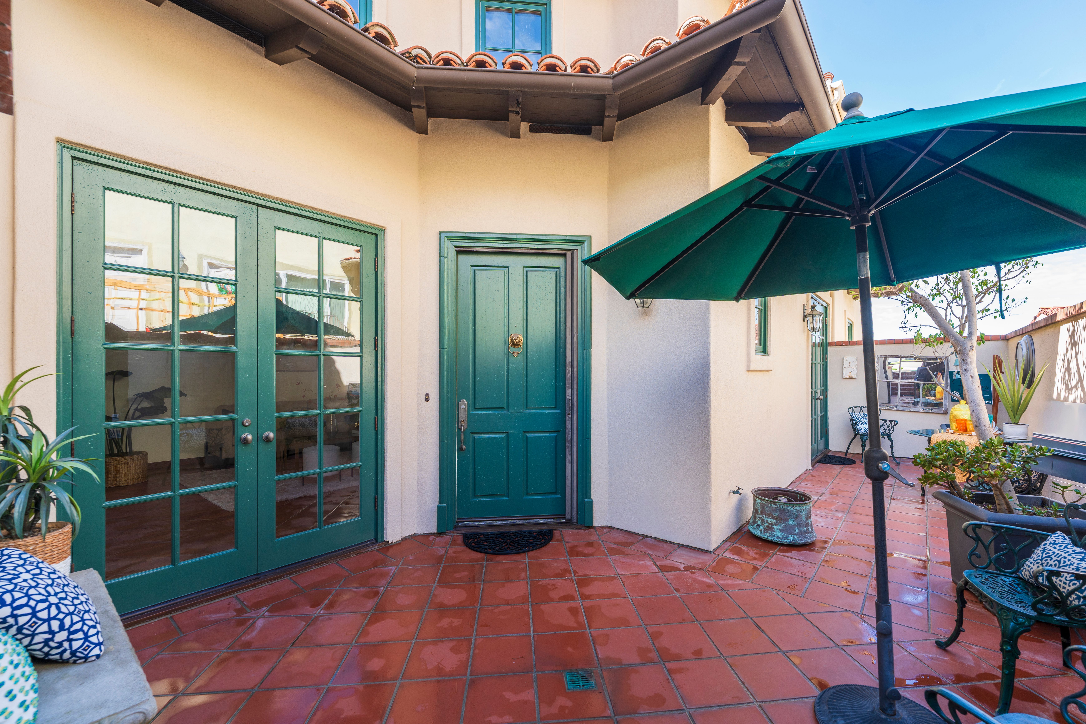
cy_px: 362
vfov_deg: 81.2
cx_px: 543
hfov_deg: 104.3
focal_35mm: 14
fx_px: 422
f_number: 7.1
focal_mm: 14
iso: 100
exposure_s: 1/40
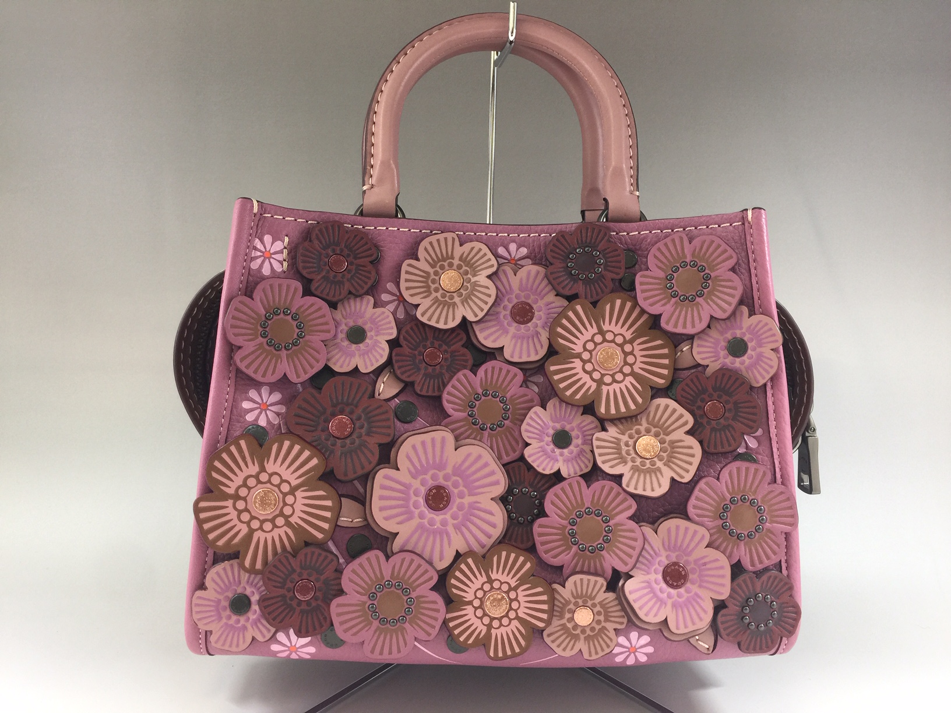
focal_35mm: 29
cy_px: 356
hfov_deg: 61.7
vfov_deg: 48.2
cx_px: 476
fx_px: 797
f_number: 2.2
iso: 32
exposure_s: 1/30
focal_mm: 4.15
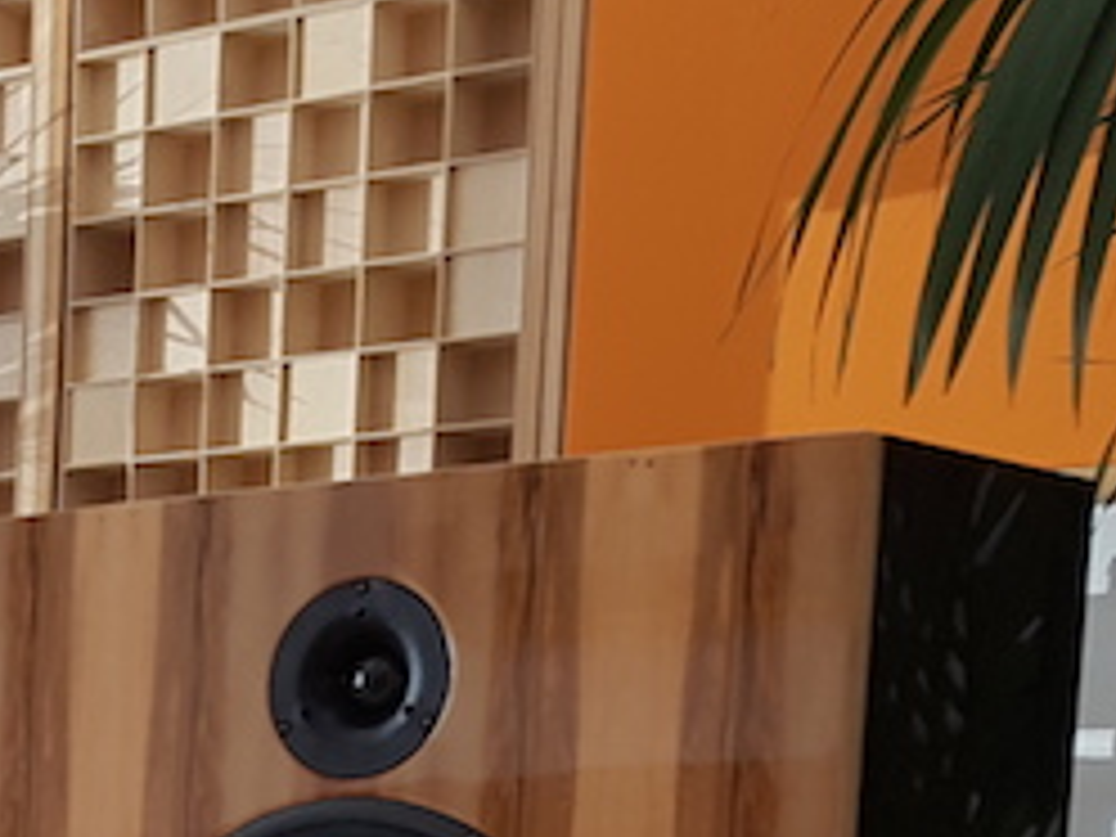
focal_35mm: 84
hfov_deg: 20.3
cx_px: -513
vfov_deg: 16.3
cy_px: 1184
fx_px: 2708
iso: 100
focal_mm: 4.2
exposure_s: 1/50
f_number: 1.7
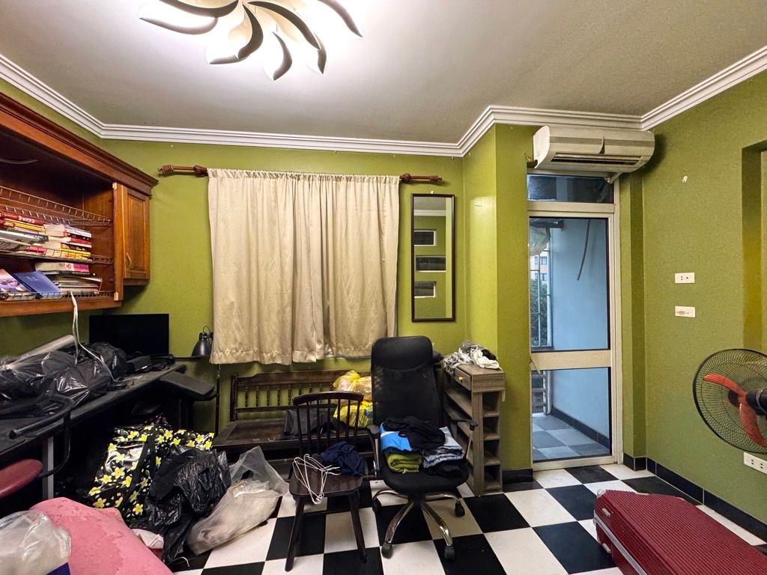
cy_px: 288
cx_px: 384
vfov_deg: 85.7
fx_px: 310
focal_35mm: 14
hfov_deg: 102.1
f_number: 2.2
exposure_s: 1/50
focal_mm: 2.22
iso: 160
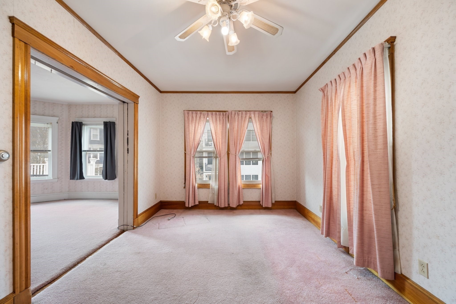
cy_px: 152
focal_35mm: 14
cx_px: 228
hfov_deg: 104.3
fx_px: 177
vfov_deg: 81.1
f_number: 7.1
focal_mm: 14
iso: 500
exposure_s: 1/8
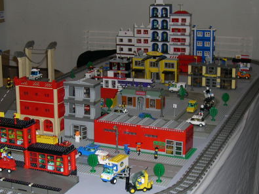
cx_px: 84
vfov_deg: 21.6
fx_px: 509
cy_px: 109
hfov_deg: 28.4
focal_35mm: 68
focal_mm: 9
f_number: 2.9
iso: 100
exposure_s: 1/60
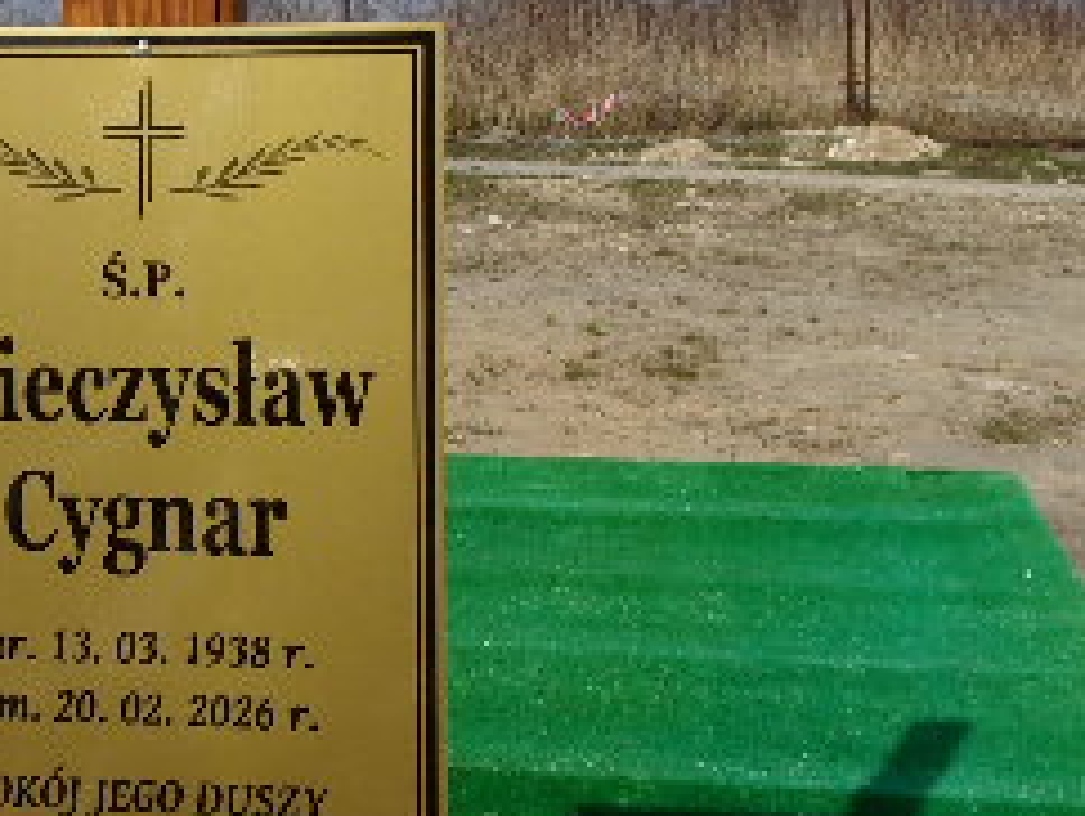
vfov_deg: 19.8
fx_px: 2322
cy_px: 202
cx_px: 260
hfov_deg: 26.0
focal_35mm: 74
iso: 80
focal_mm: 5.1
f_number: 10.8
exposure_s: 1/160
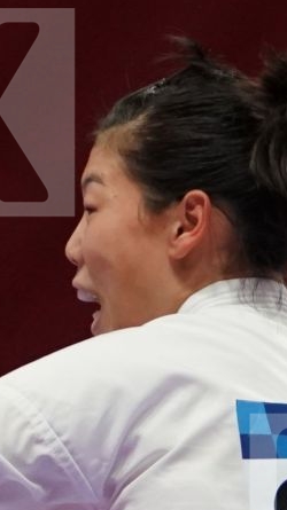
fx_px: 18593
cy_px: 518
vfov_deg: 1.6
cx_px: -32
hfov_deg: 0.9
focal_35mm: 1373
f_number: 4
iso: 2500
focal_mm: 216
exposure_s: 1/1000
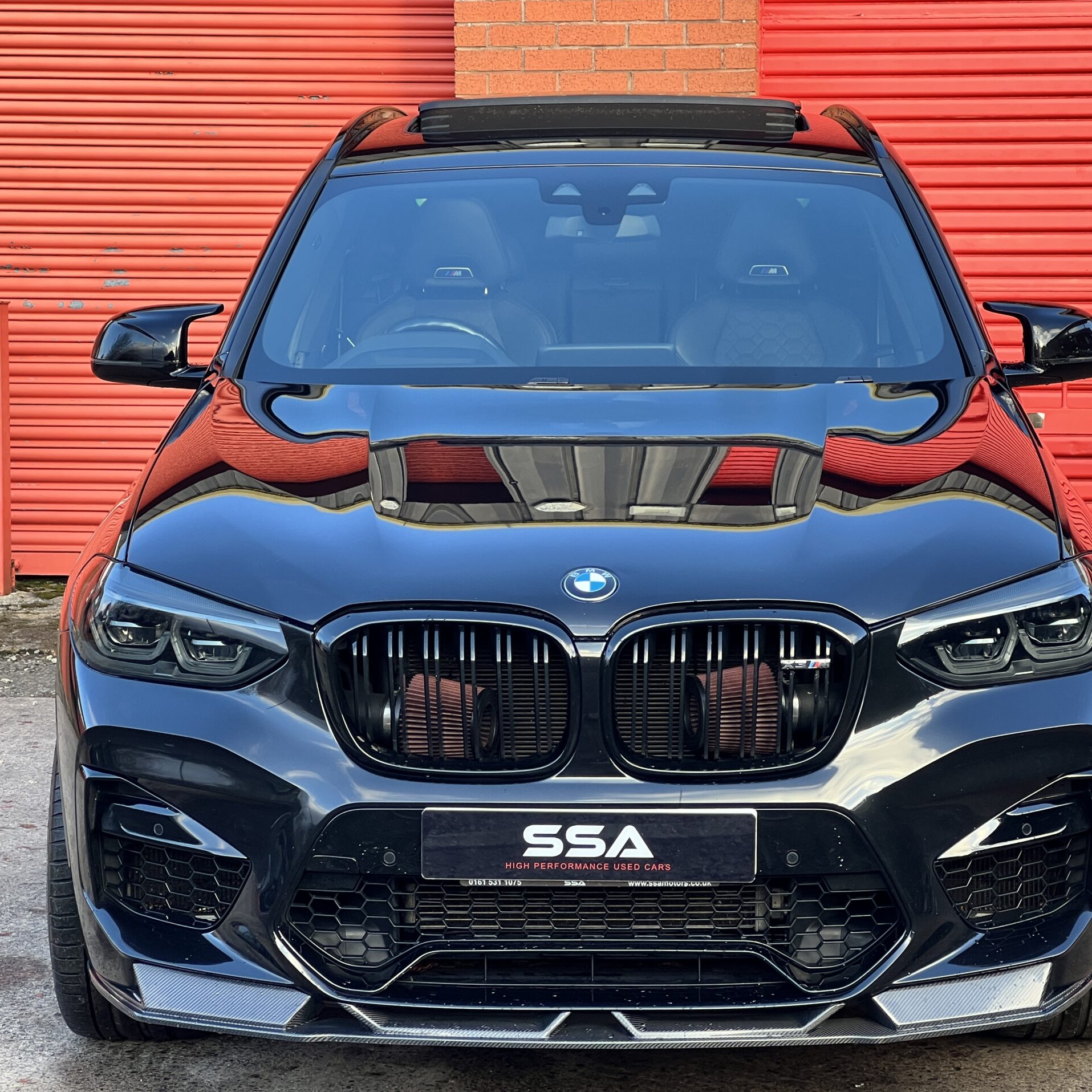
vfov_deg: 19.1
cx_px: 624
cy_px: 545
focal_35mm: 91
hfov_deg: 19.1
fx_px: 3248
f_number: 2.8
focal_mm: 9
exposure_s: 1/99
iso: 80
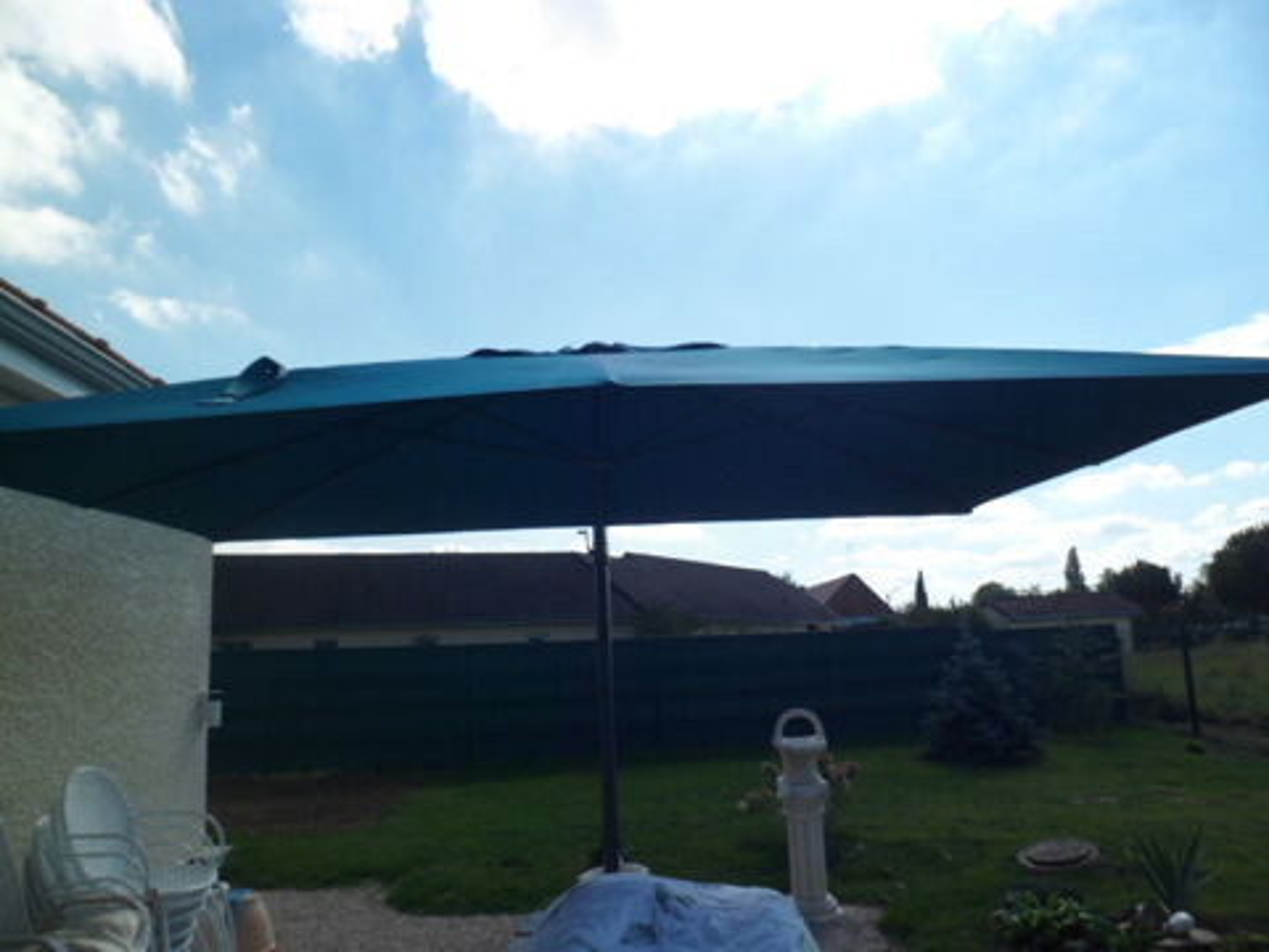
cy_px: 476
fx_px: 953
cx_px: 634
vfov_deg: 53.1
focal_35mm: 26
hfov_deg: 67.3
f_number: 9.4
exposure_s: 1/250
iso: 80
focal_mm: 4.9
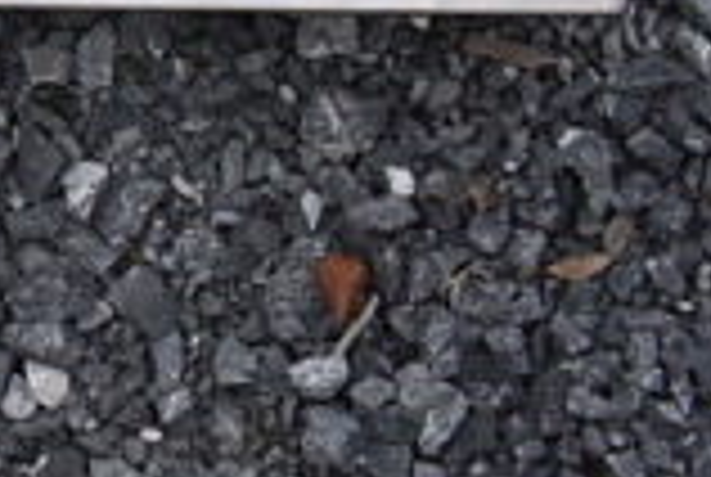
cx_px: -626
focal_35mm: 104
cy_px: -184
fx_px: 2058
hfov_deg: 16.1
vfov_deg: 12.7
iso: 200
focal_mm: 18
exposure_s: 1/320
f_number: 7.1
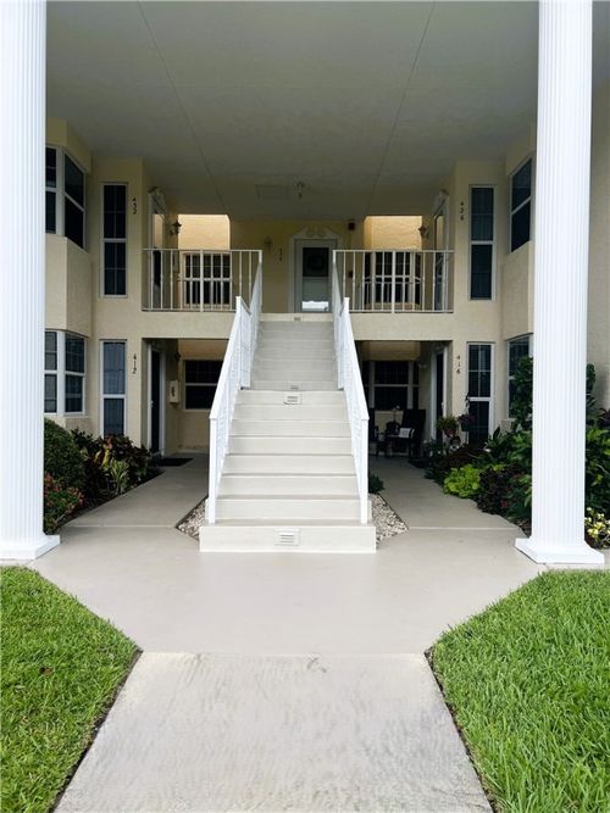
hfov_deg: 53.0
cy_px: 406
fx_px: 611
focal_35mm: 26
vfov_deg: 67.3
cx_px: 305
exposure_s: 1/1621
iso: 50
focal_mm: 5.7
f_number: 1.5
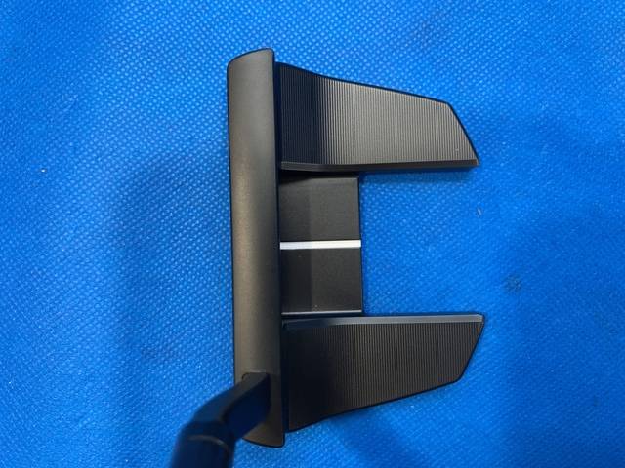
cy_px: 234
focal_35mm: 26
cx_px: 312
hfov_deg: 67.3
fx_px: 469
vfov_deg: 53.1
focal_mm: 4.25
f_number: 1.8
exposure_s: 1/60
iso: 125
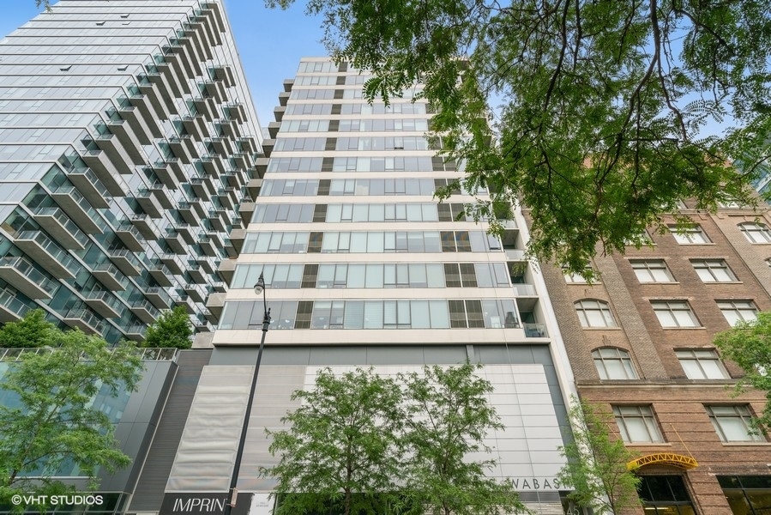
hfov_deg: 93.3
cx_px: 386
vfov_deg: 70.5
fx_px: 364
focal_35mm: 17
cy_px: 258
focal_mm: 17
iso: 320
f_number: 7.1
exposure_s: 1/320
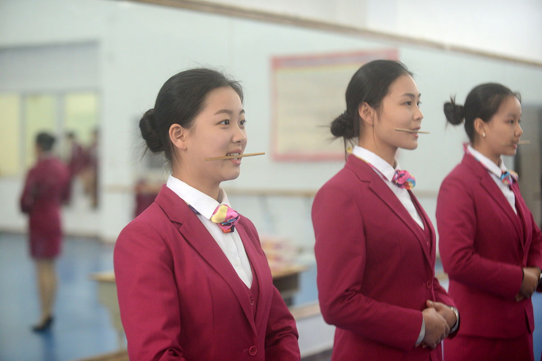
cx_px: 271
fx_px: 1053
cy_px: 180
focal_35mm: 70
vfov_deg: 19.4
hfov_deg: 28.9
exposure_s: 1/160
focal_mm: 70
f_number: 2.8
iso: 2000
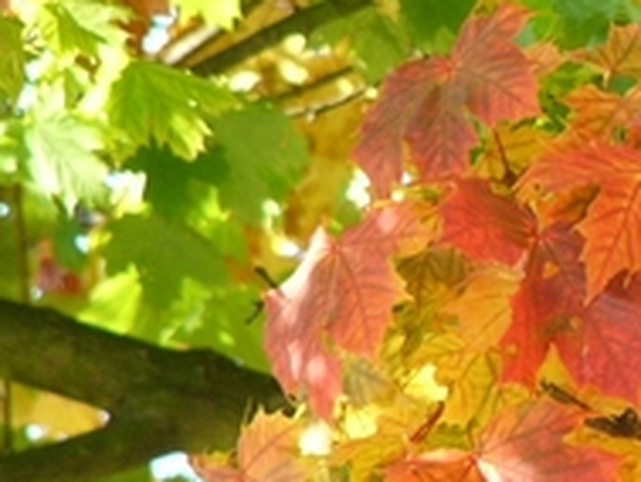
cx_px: 980
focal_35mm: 839
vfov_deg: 1.8
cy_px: 258
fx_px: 15546
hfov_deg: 2.4
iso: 100
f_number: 4
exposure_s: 1/125
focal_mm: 43.9
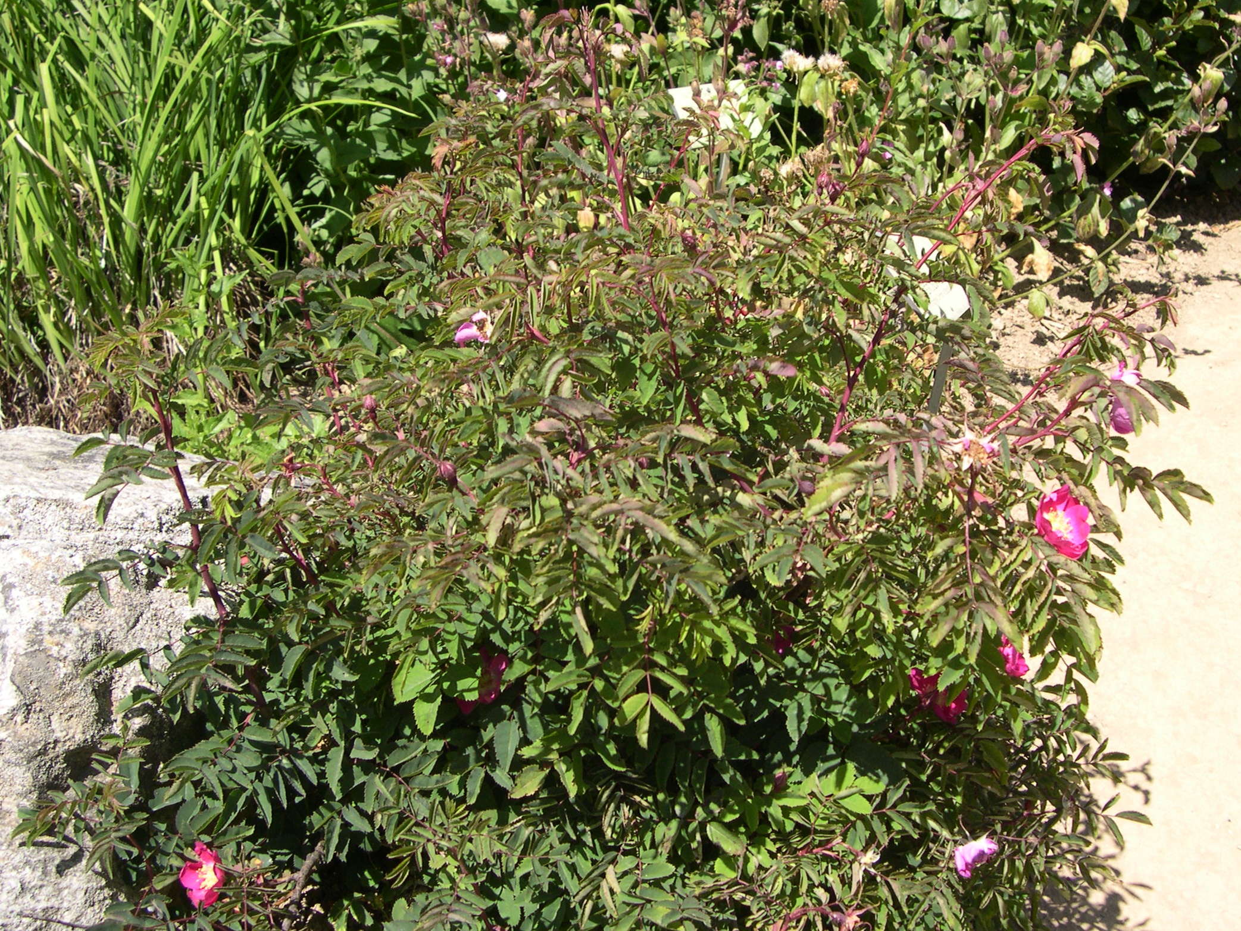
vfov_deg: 37.7
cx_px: 620
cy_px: 466
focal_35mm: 38
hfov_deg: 49.0
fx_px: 1362
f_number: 7.6
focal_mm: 8
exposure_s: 1/101
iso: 100
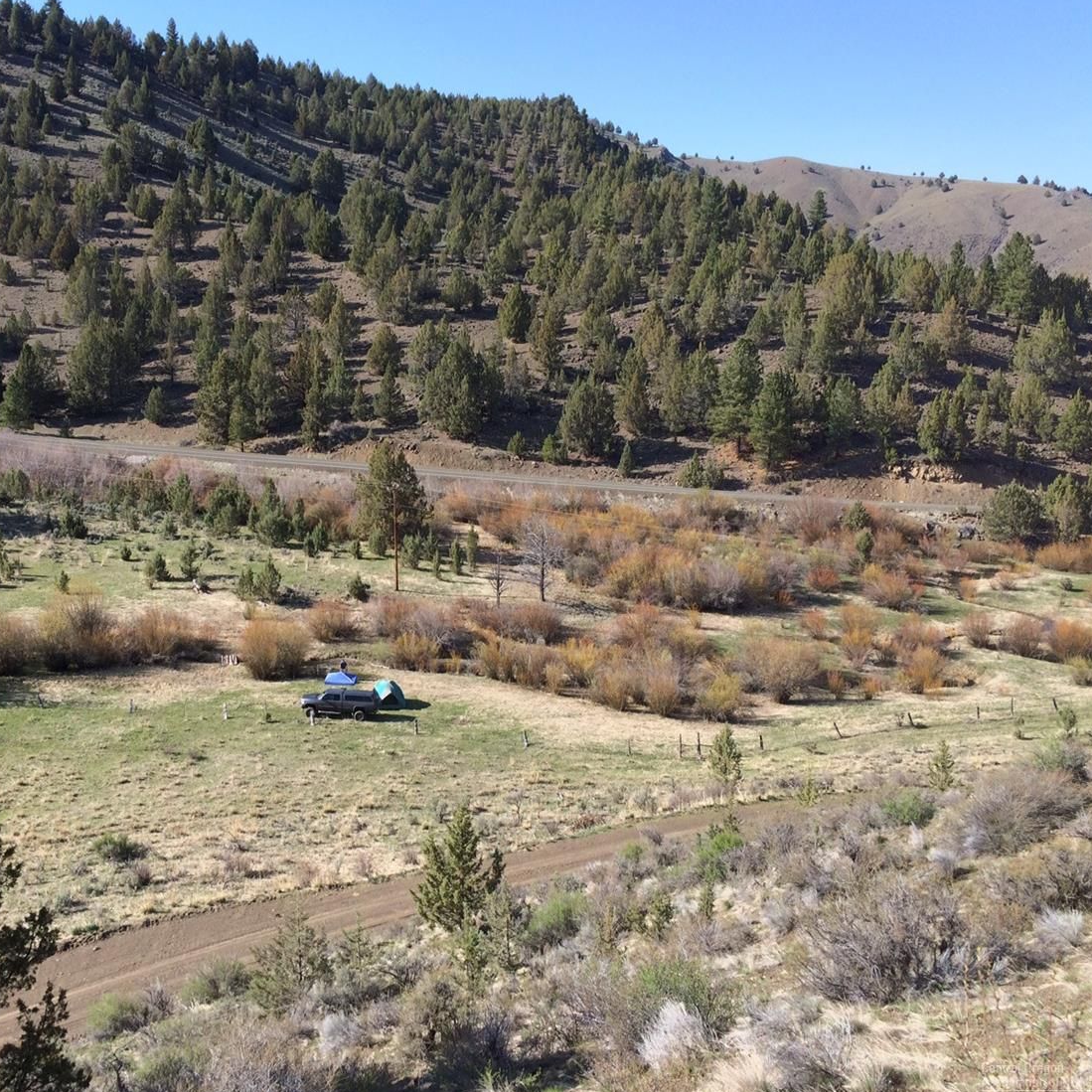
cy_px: 551
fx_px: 1249
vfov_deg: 47.2
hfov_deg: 46.6
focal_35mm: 35
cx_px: 387
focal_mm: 4.15
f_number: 2.2
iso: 32
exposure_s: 1/1053
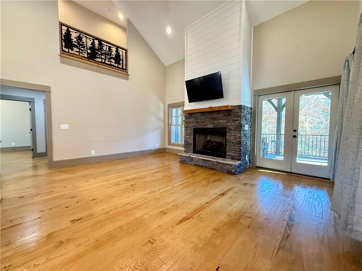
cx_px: 181
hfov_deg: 102.1
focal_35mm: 14
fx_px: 146
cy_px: 136
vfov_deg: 85.7
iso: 640
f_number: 2.2
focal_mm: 2.22
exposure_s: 1/60
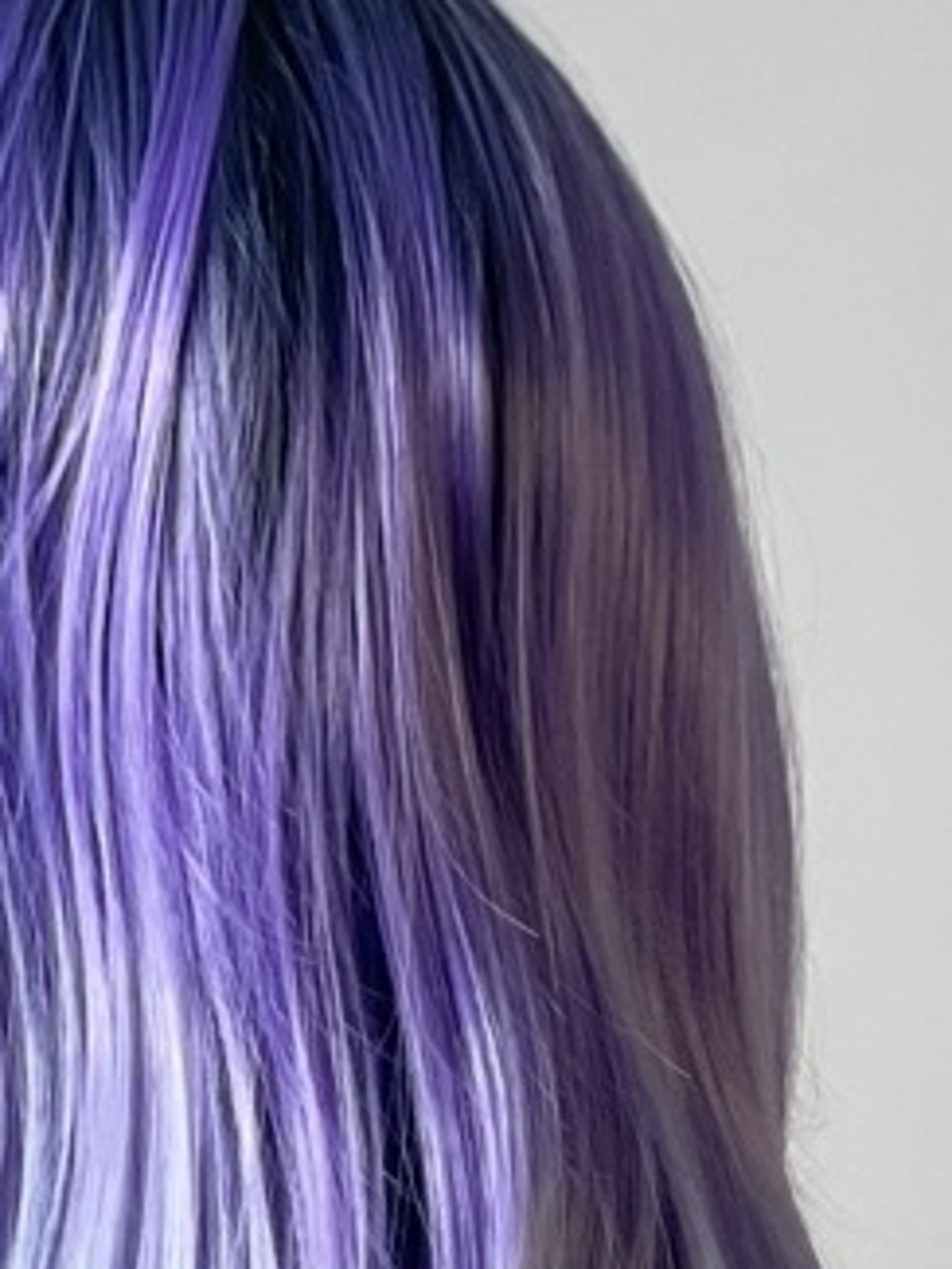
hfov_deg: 7.2
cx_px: 51
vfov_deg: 9.3
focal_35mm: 205
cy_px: 2202
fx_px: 7512
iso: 100
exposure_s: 1/122
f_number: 2
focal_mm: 6
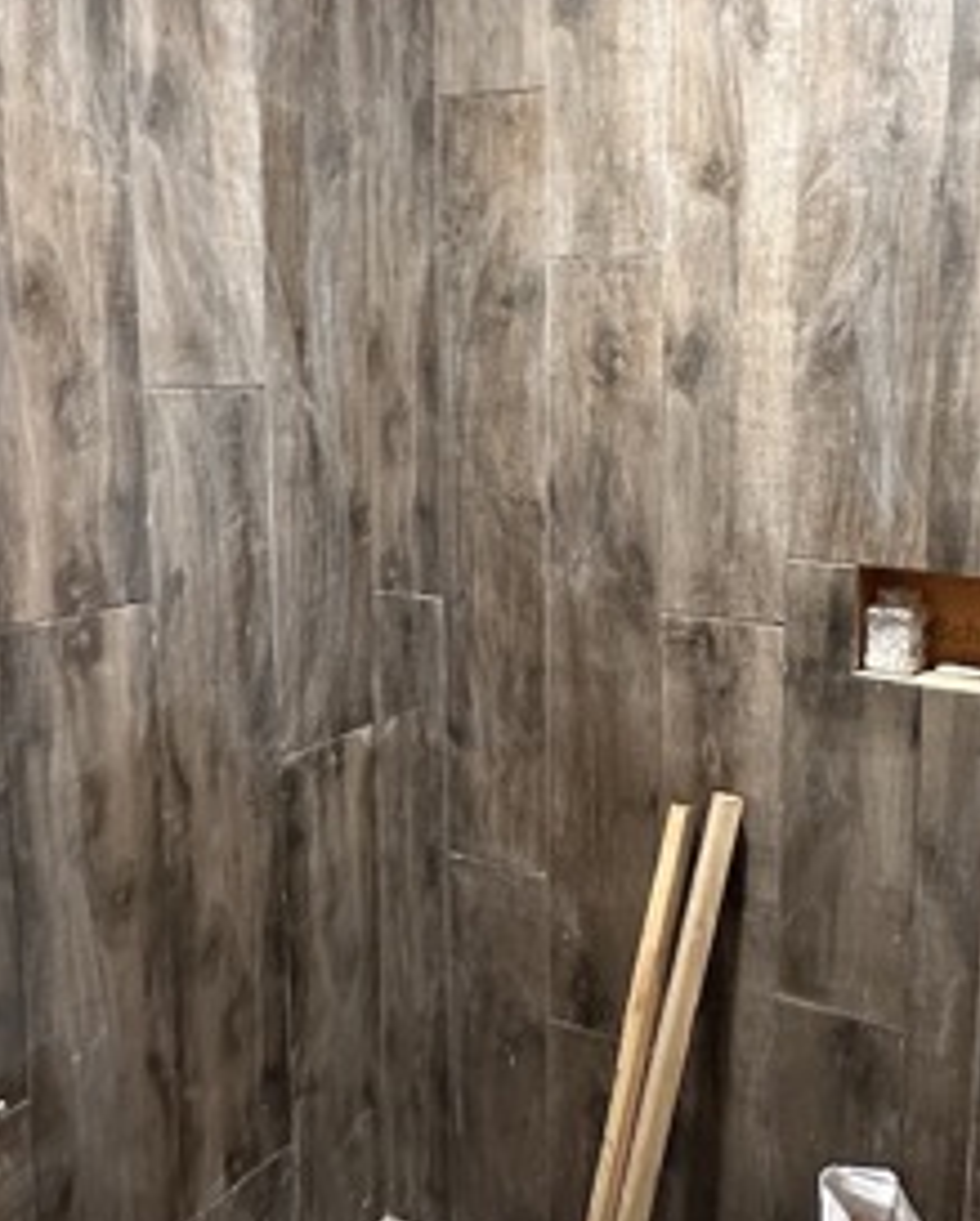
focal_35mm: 32
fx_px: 1158
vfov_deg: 55.4
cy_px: 532
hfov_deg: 43.8
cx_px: 779
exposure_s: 1/60
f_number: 2.2
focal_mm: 2.22
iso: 800
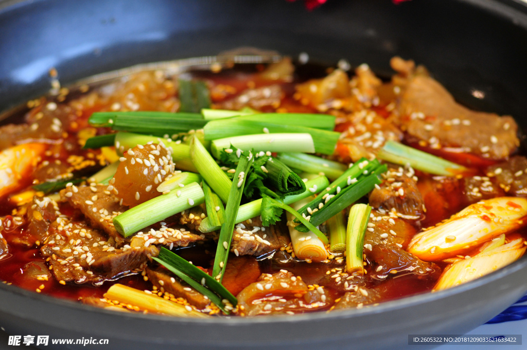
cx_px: 264
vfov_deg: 7.3
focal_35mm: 188
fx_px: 2741
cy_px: 175
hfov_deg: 11.0
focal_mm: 125
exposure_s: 1/50
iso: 400
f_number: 4.5
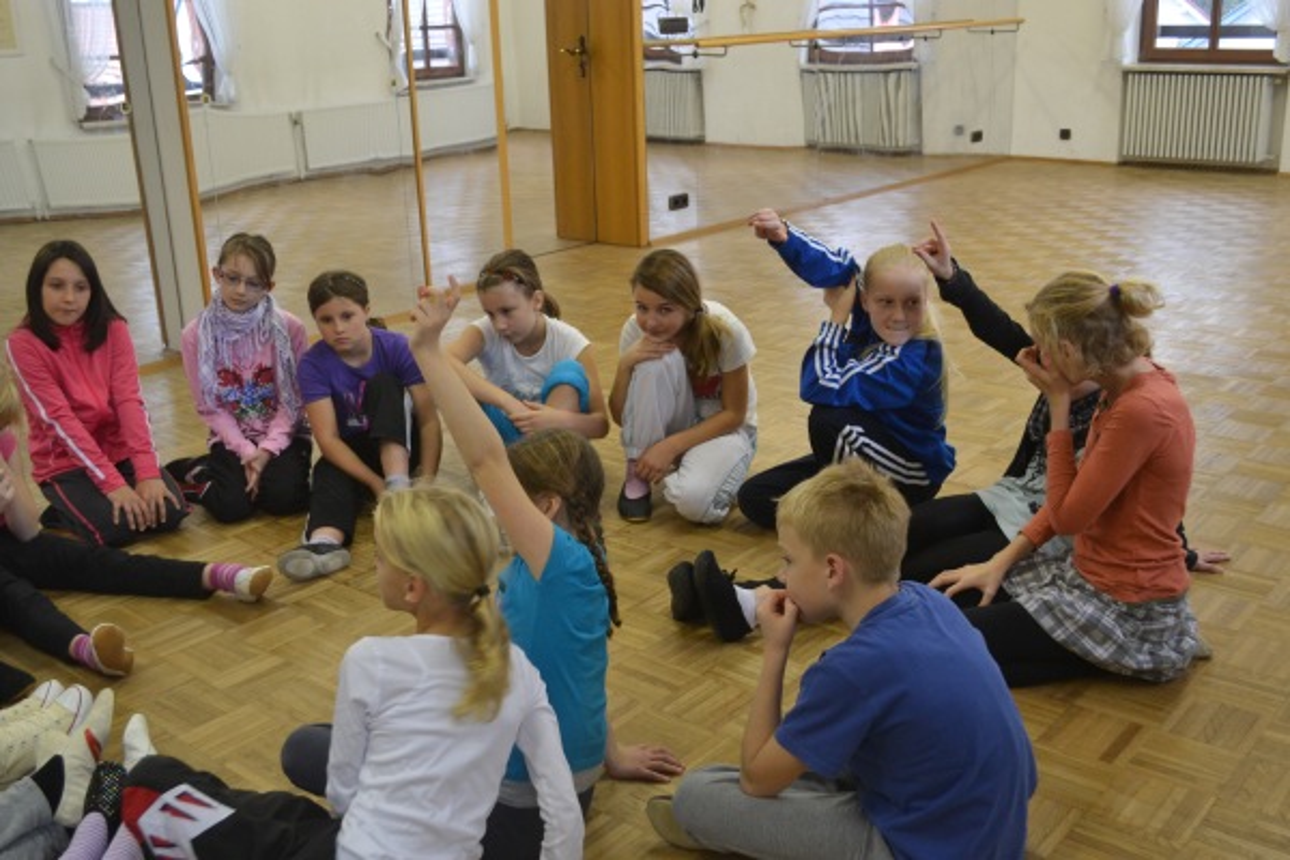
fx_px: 1290
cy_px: 430
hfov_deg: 53.1
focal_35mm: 36
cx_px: 645
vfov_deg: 36.9
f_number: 4
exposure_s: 1/60
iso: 720
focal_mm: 24
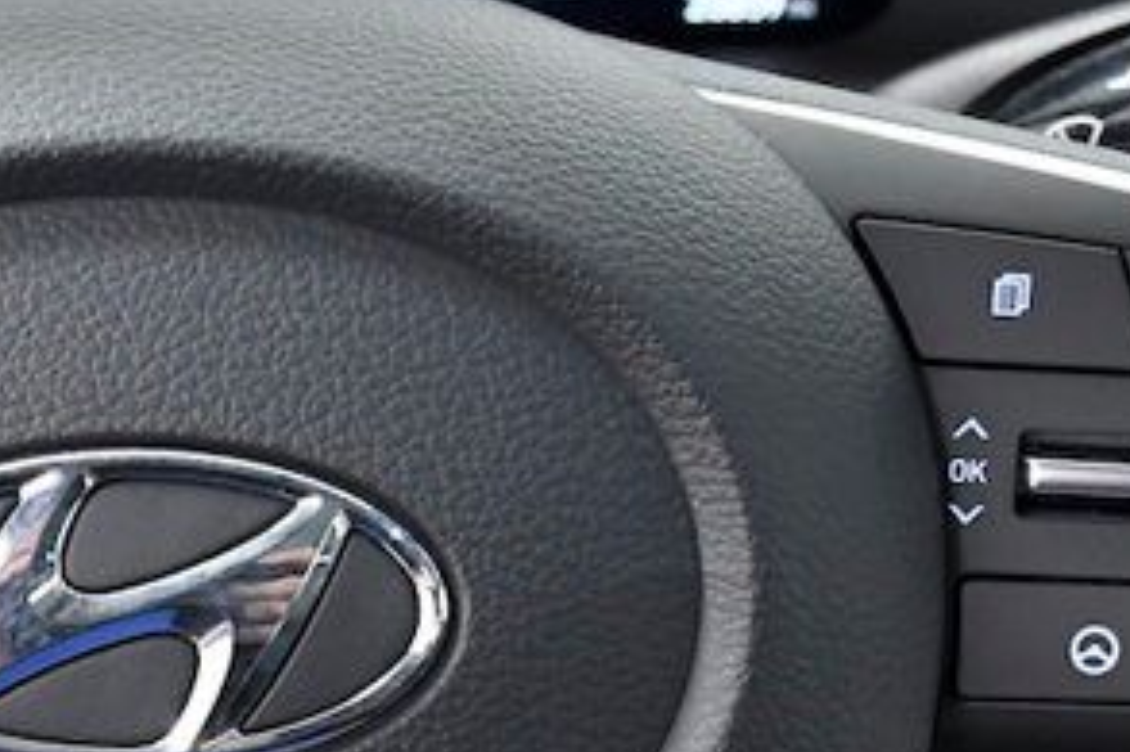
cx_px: 135
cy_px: 924
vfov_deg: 12.7
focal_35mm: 105
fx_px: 3294
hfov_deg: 19.2
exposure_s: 1/100
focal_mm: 20
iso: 2500
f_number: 5
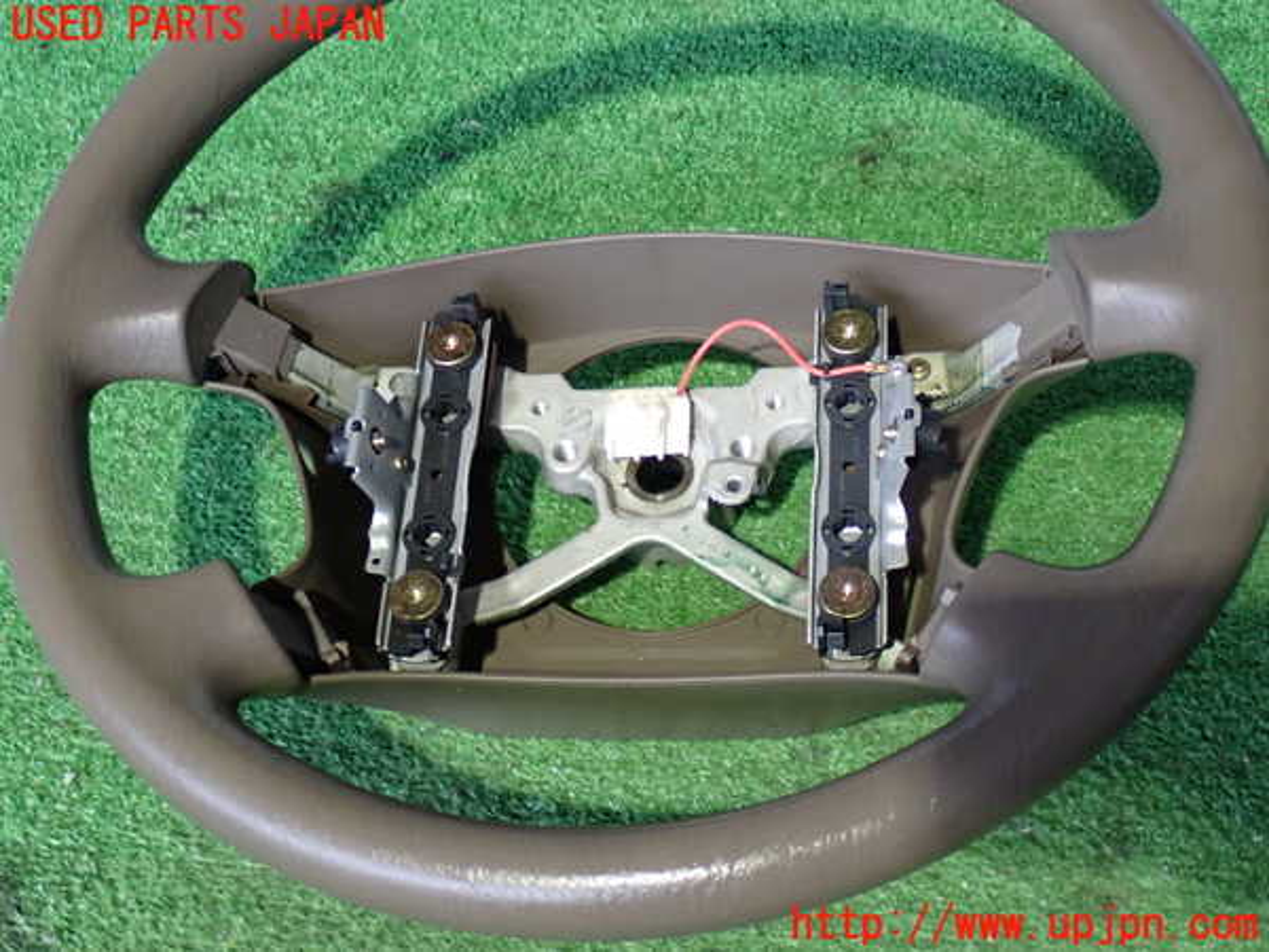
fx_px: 1980
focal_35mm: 54
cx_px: 634
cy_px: 476
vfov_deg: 27.0
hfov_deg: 35.5
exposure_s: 1/15
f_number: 3.3
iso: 800
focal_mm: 9.65
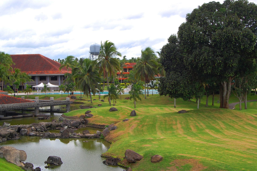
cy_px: 86
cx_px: 128
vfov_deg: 23.7
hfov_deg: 35.1
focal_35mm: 57
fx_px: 407
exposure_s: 1/60
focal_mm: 38
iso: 200
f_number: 14
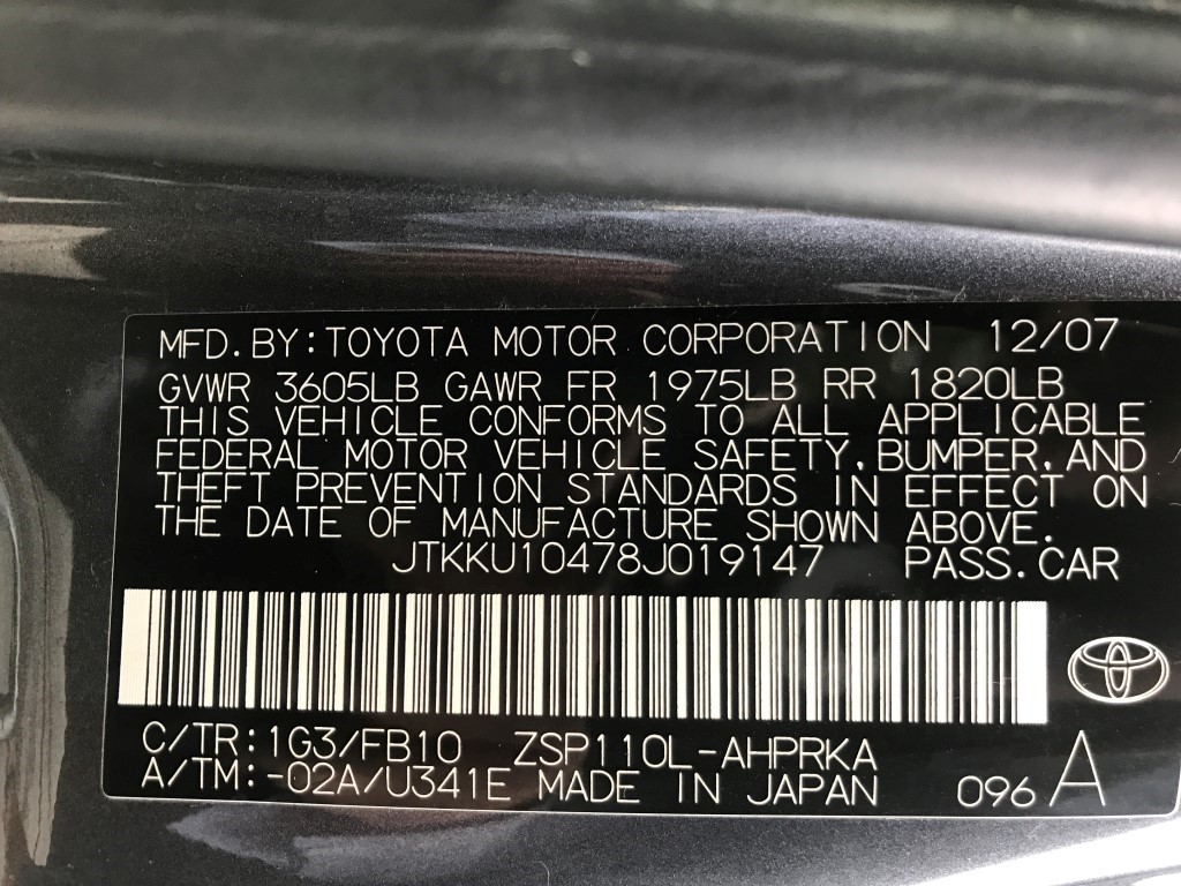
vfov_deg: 49.7
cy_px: 443
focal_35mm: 28
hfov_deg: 63.4
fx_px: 955
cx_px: 590
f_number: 1.8
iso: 32
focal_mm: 3.99
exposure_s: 1/24
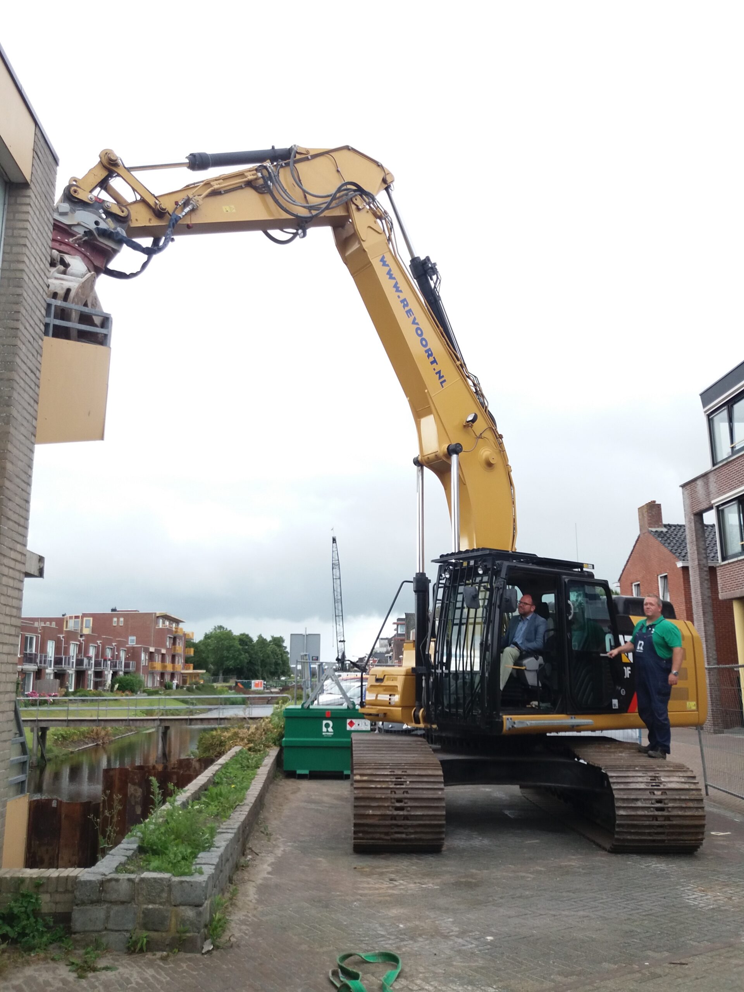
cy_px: 496
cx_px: 372
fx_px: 802
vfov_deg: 63.4
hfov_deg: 49.7
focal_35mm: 28
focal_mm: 3.7
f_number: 1.9
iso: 64
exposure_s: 1/373
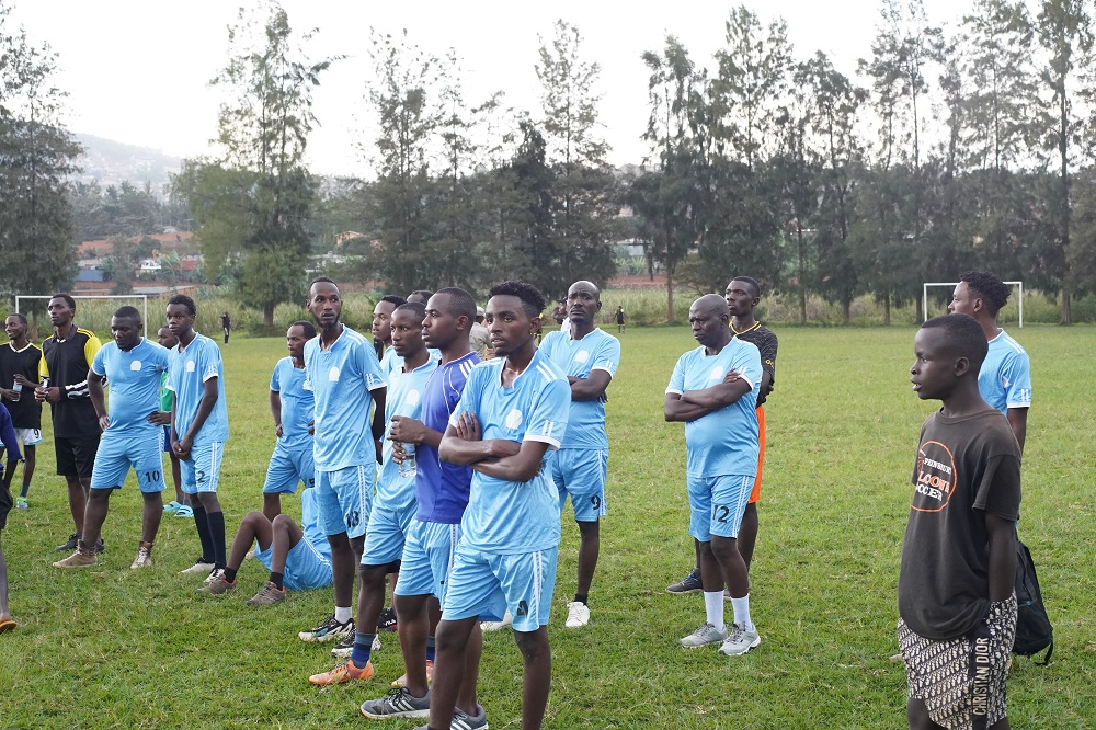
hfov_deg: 39.6
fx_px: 1522
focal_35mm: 50
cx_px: 548
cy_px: 365
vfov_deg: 27.0
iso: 4000
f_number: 8
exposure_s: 1/160
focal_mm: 50
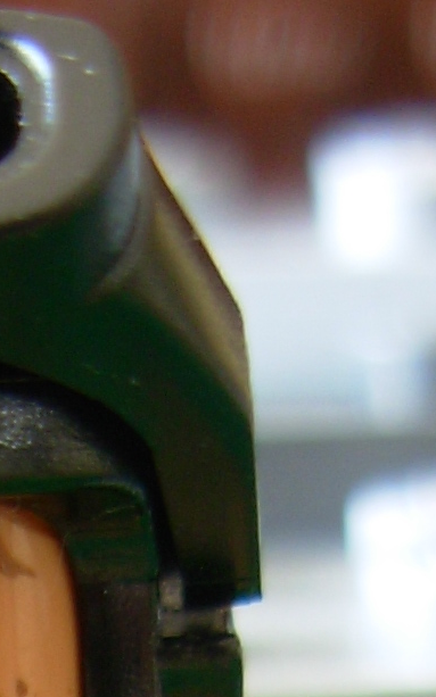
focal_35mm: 185
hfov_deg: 7.0
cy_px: 1433
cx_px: -166
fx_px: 3518
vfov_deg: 10.4
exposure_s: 1/6.2
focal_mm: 6.3
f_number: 2.9
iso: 50
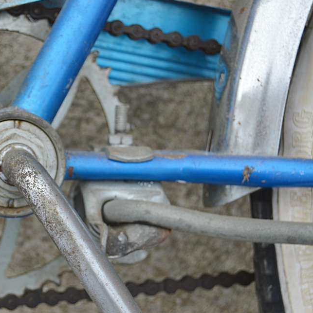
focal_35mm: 99
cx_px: 82
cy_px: 159
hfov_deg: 17.5
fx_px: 1013
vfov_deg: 17.6
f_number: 6.3
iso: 100
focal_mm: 50
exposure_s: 1/160
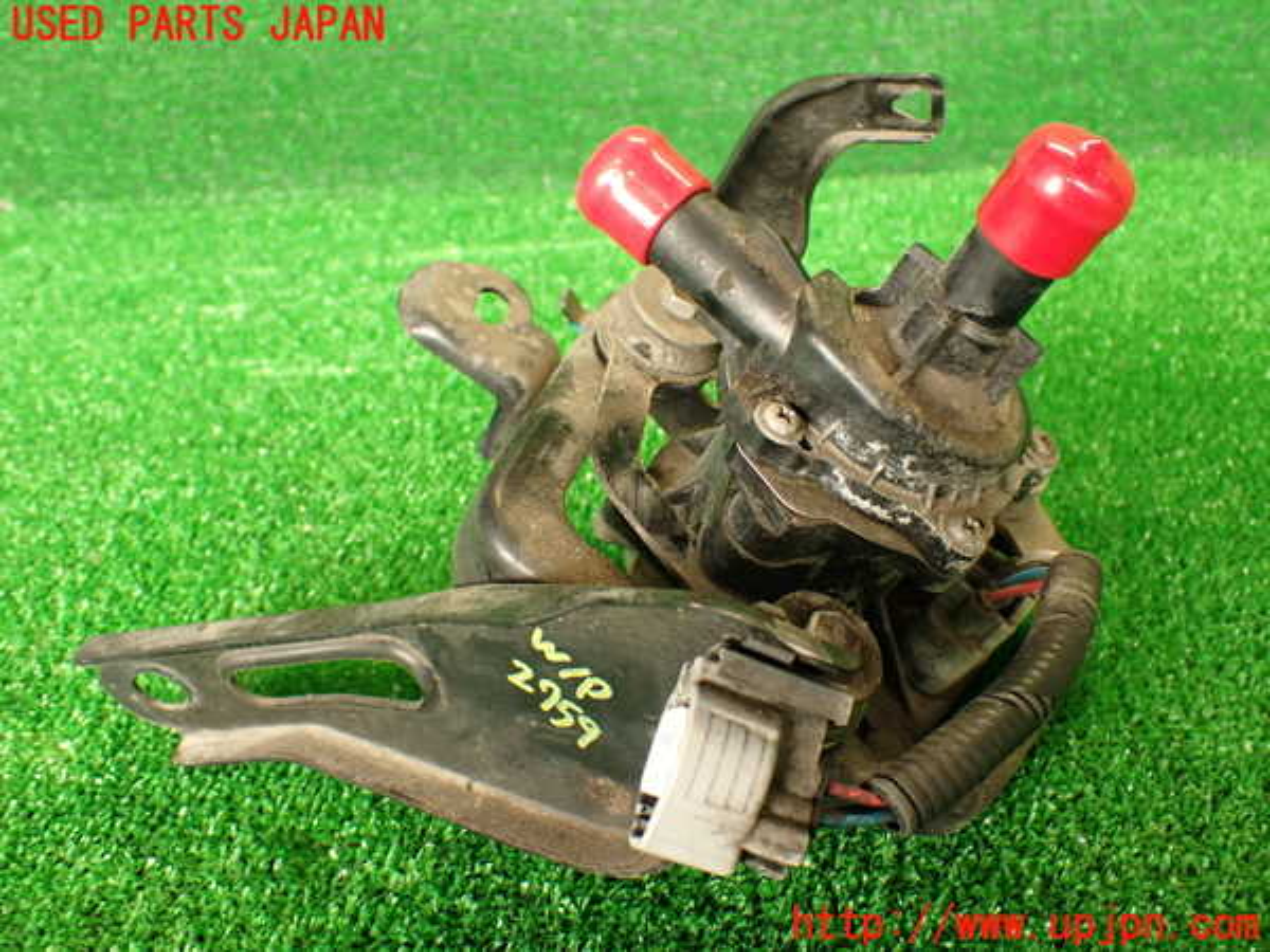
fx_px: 1321
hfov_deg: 51.4
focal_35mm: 36
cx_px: 635
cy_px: 476
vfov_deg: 39.7
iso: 320
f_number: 2.5
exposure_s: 1/40
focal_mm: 6.37
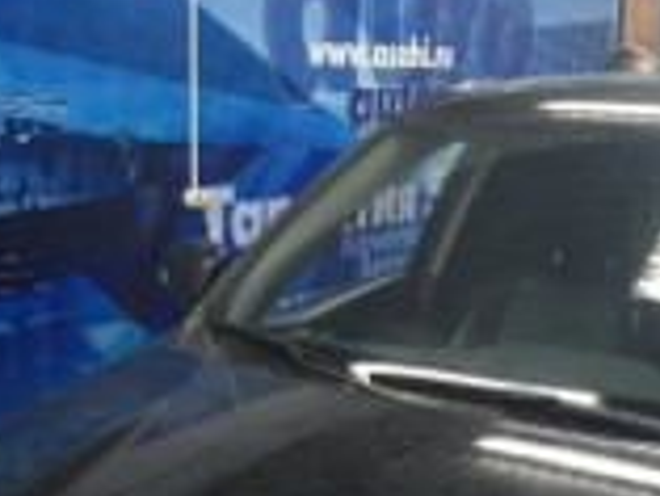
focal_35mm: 74
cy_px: 504
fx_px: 1412
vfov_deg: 19.3
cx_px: 370
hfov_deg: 26.3
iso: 250
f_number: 2.2
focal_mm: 4.15
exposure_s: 1/33
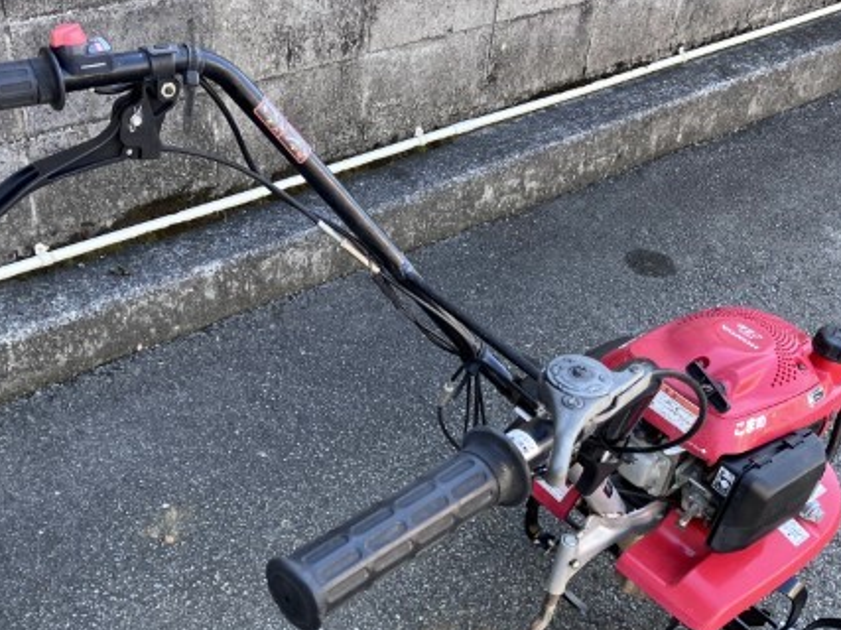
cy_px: 435
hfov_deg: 44.8
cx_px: 427
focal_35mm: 42
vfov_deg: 33.9
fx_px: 1020
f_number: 1.8
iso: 64
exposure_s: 1/121
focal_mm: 3.99
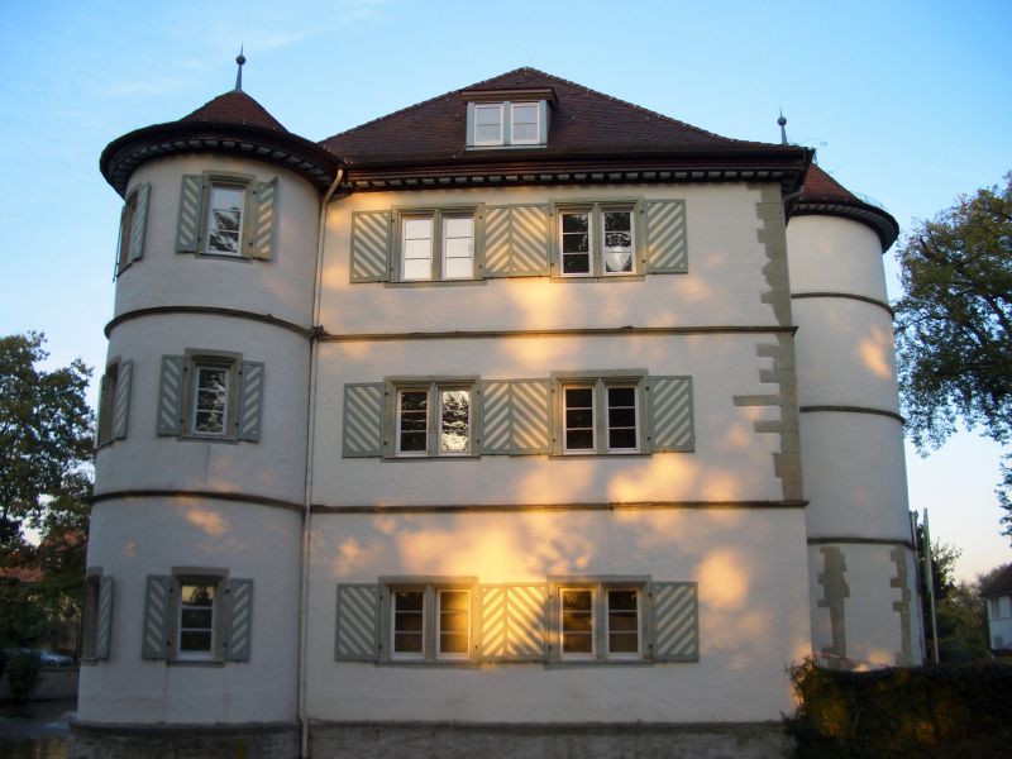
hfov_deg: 52.6
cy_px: 380
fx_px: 1023
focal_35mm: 35
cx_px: 506
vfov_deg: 40.7
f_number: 2.6
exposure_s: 1/125
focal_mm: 5.8
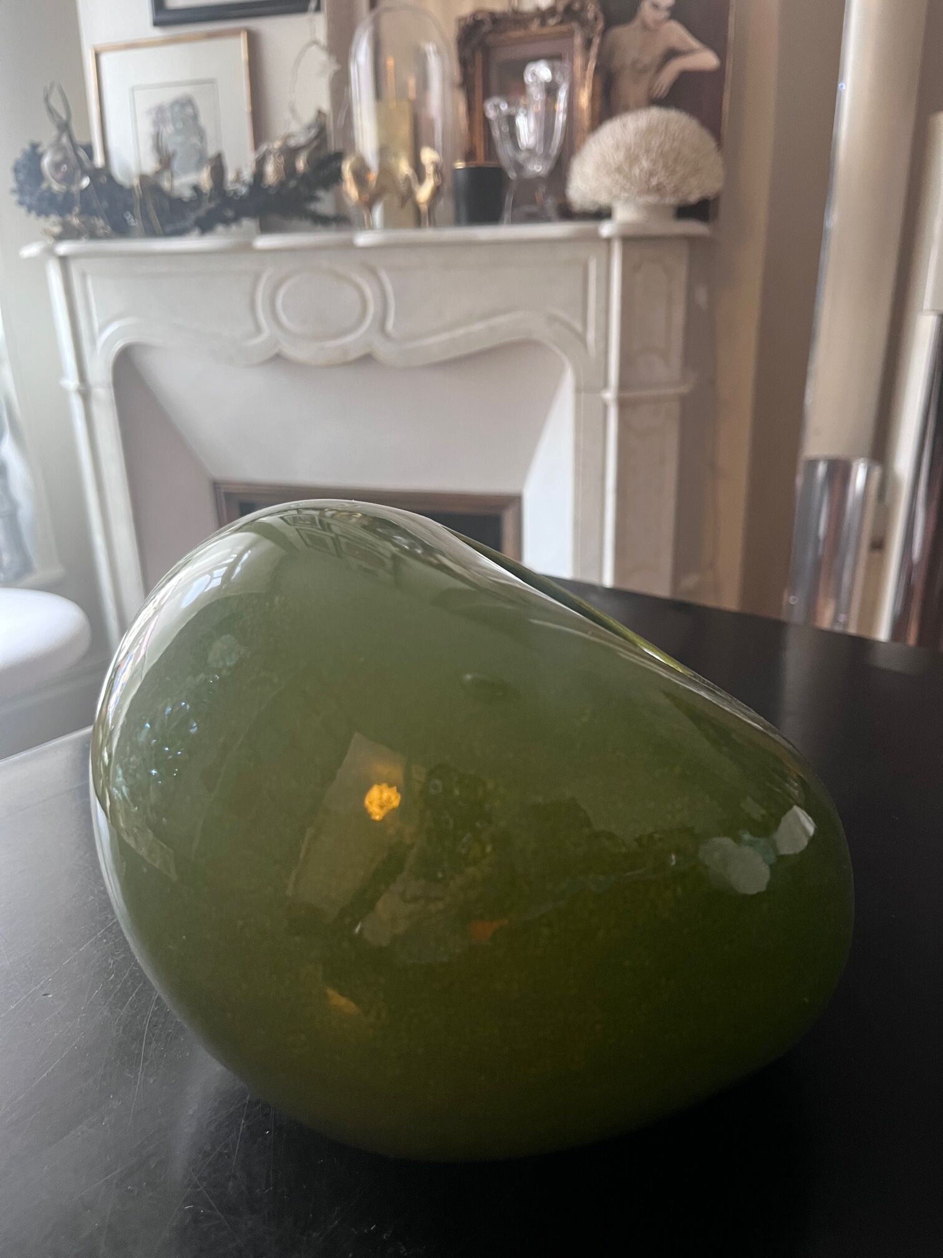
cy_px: 629
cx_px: 472
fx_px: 944
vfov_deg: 67.3
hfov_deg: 53.1
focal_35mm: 26
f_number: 1.6
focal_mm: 5.1
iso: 400
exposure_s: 1/33
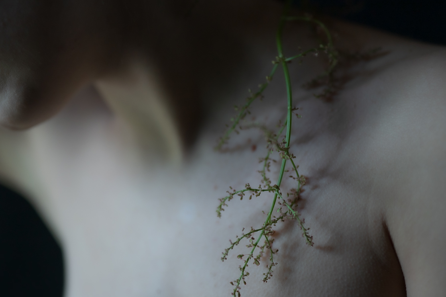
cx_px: 223
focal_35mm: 67
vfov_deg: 20.3
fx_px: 830
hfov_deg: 30.1
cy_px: 154
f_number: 1.4
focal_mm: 50
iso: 250
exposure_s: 1/125
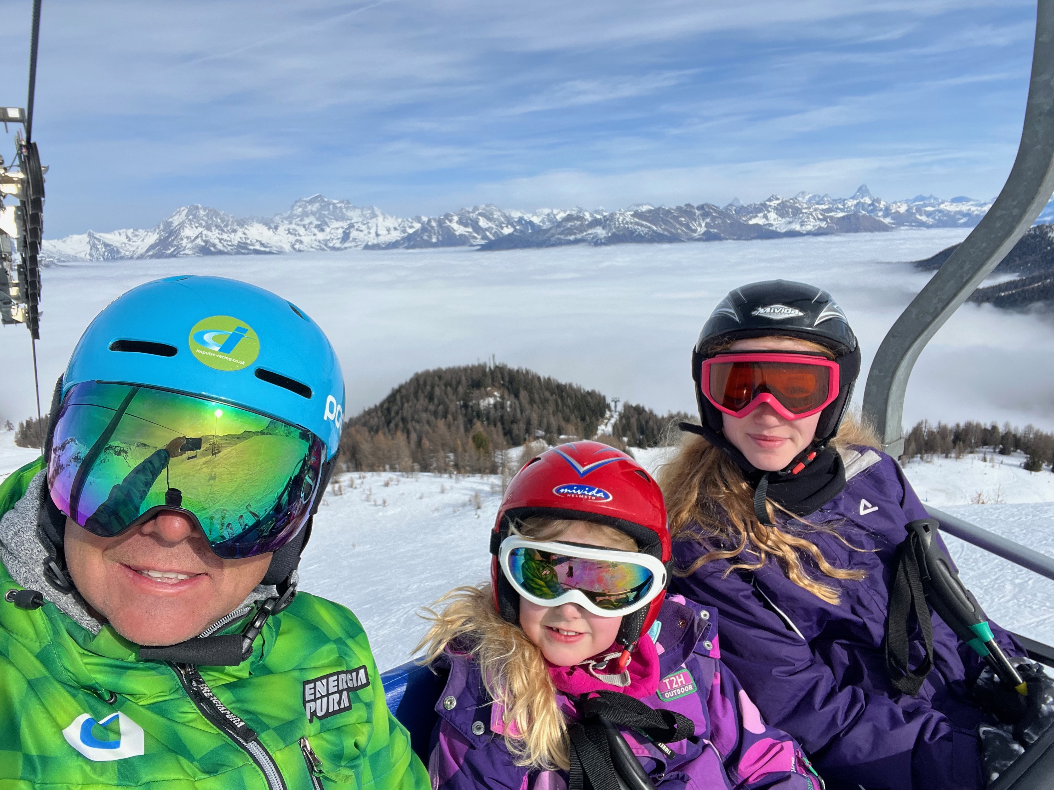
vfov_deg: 58.9
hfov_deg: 73.9
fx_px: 700
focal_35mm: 23
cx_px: 527
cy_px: 395
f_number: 2.2
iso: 32
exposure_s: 1/1418
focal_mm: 2.71
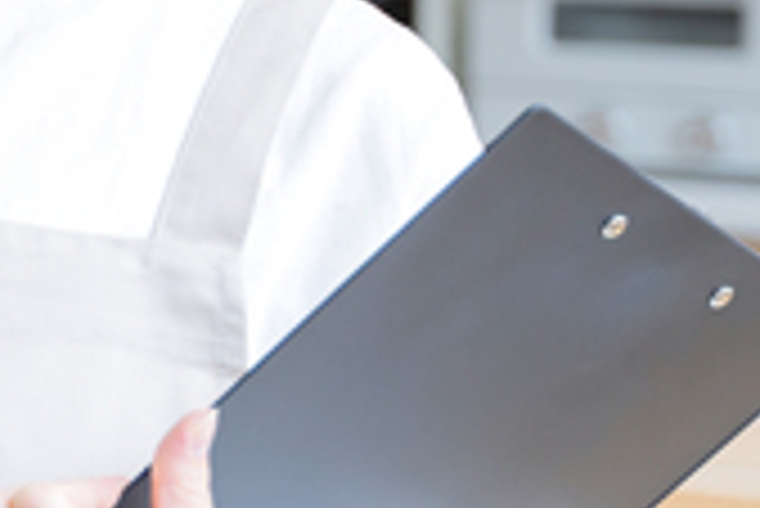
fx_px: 3592
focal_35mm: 170
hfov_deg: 11.8
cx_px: -220
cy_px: -94
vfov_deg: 8.0
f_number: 2.8
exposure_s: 1/160
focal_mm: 45
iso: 320
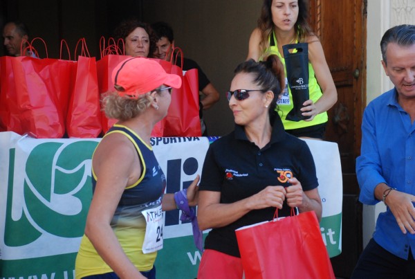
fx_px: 1213
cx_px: 208
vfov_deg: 13.1
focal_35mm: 105
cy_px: 140
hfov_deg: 19.4
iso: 1000
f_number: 5.6
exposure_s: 1/400
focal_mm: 70
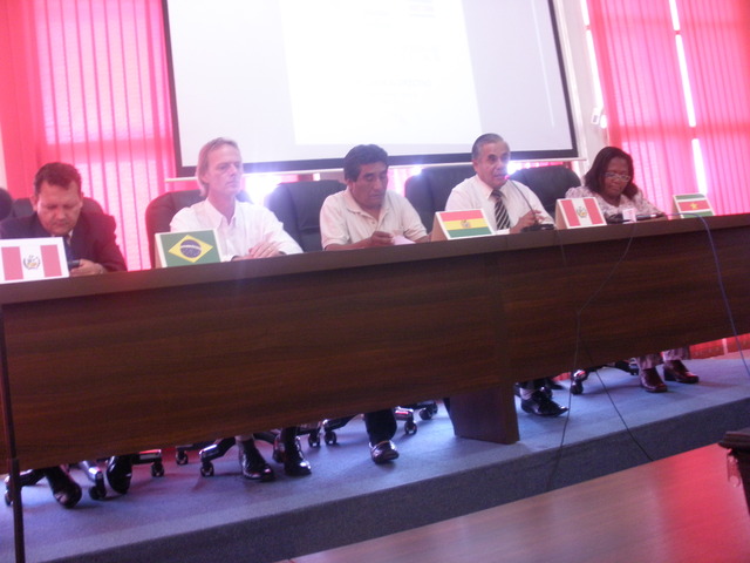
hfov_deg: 51.4
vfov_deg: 39.7
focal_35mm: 36
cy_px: 282
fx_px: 780
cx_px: 375
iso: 200
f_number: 3.5
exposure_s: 1/8
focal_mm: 6.3
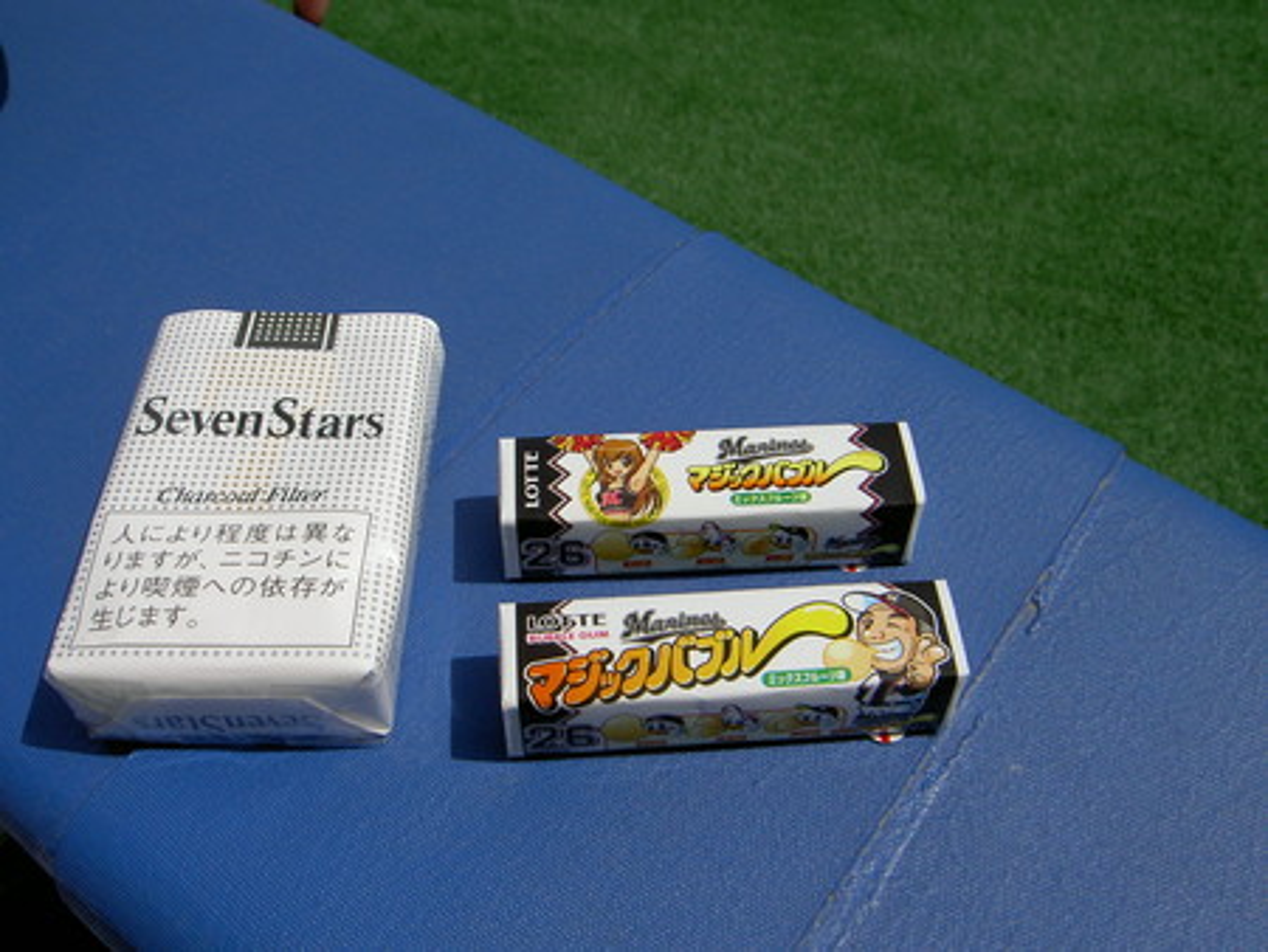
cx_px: 634
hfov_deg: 53.9
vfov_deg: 41.8
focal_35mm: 34
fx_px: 1246
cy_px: 476
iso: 50
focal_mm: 5.6
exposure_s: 1/1000
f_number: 4.7
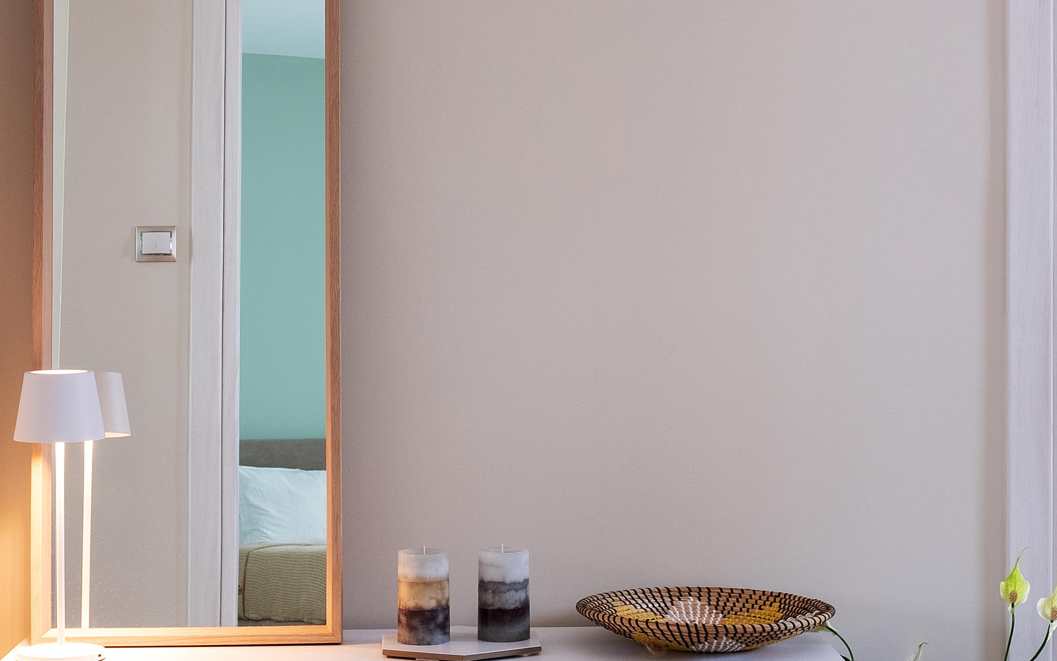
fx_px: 2132
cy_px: 234
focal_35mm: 74
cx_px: 419
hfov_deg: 27.8
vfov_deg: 17.6
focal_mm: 23
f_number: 7.1
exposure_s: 1/8
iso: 400
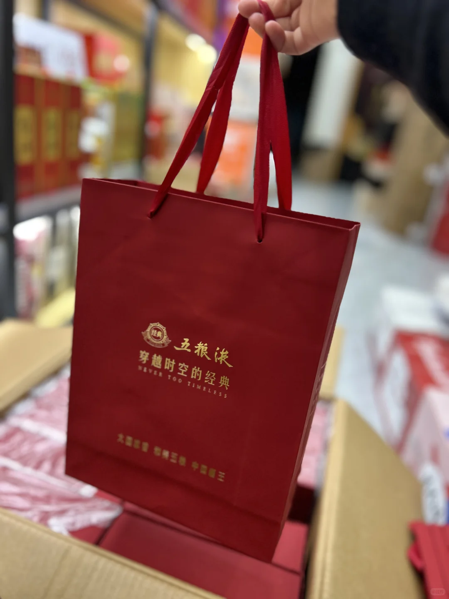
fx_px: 450
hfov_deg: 53.1
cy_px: 300
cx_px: 224
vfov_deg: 67.3
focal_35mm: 26
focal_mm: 5.7
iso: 125
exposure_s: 1/50
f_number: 1.5
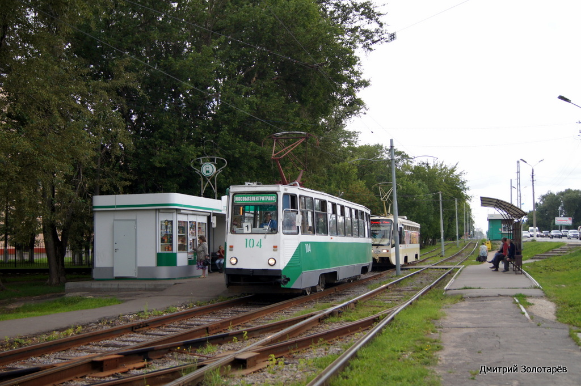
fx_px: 677
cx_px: 290
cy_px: 193
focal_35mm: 42
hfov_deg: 46.4
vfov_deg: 31.8
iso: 250
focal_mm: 28
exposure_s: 1/160
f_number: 4.5
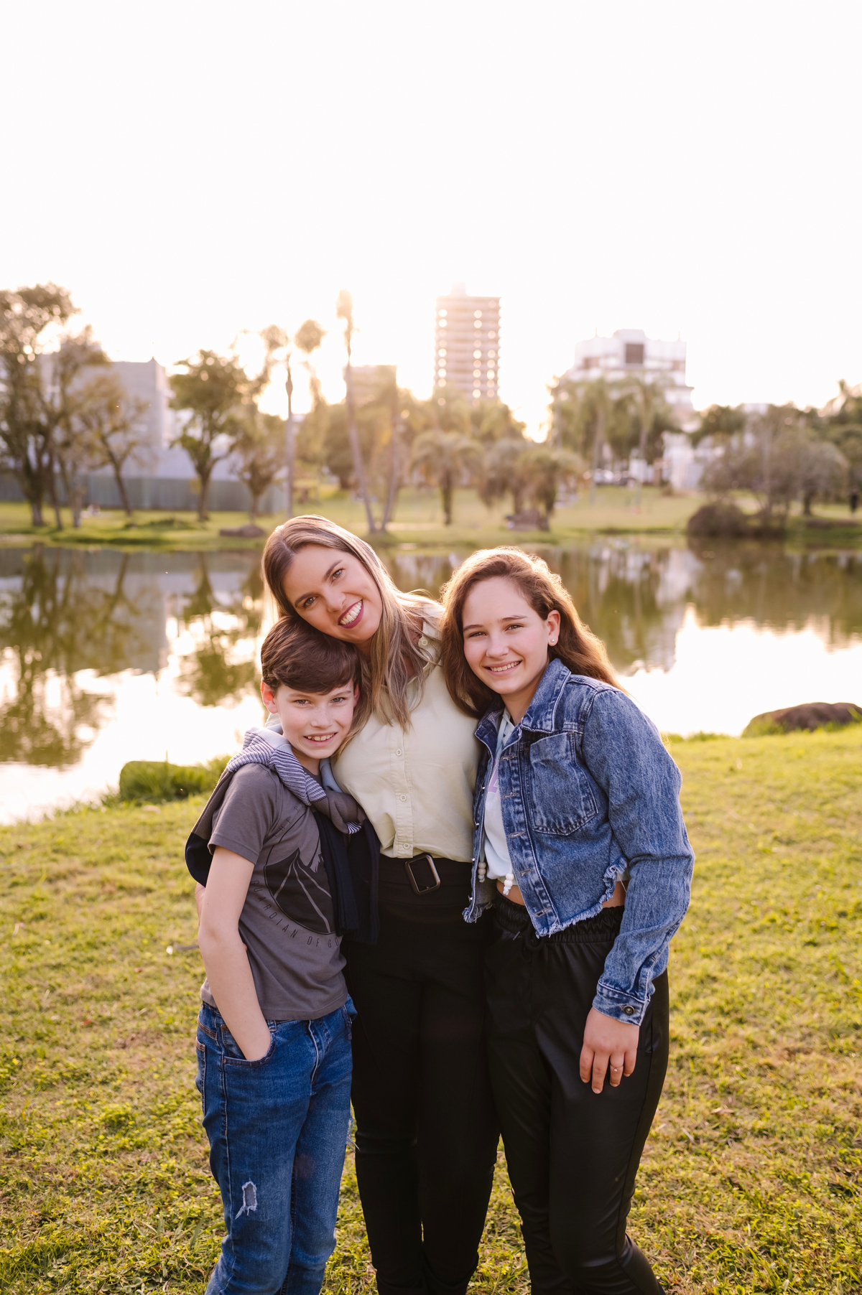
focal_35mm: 35
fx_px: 1259
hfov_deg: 37.8
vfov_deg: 54.5
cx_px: 431
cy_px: 648
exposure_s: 1/500
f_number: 2.8
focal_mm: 35
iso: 400
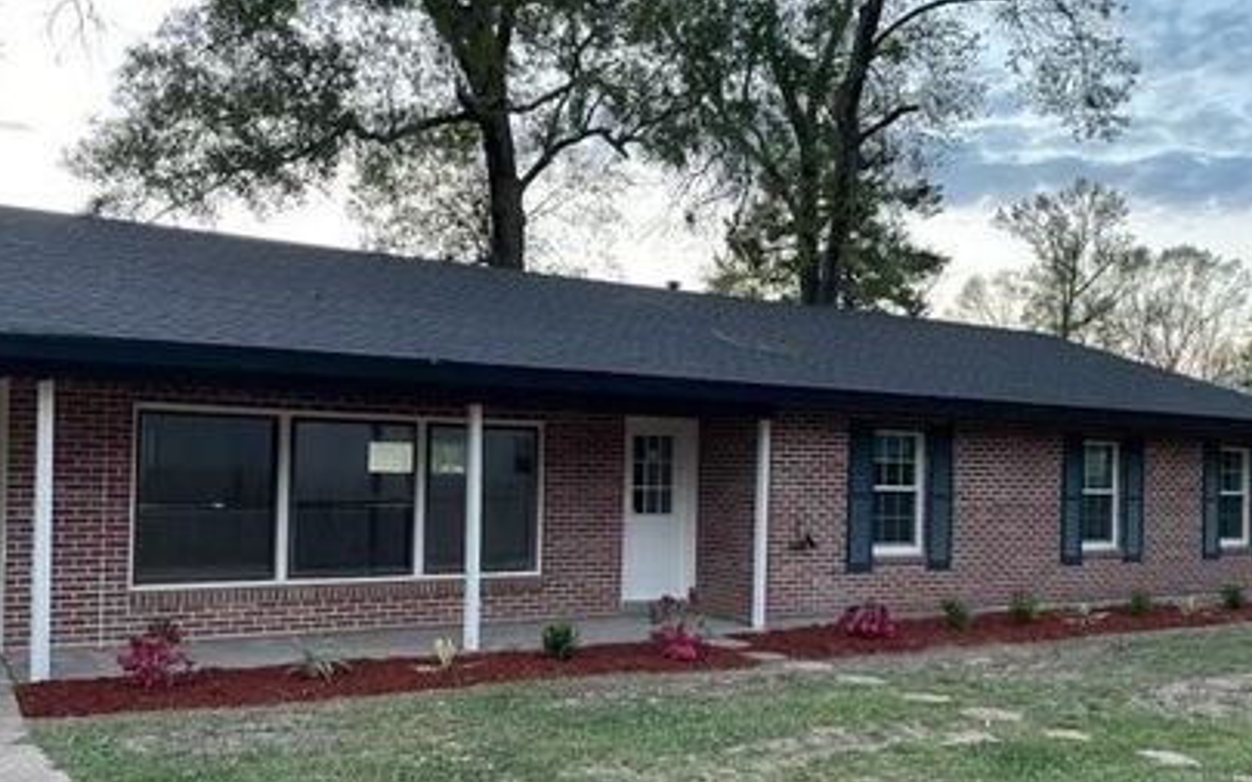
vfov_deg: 37.1
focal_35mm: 34
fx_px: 1160
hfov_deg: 56.7
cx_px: 668
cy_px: 474
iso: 125
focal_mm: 4.2
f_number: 1.6
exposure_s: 1/74
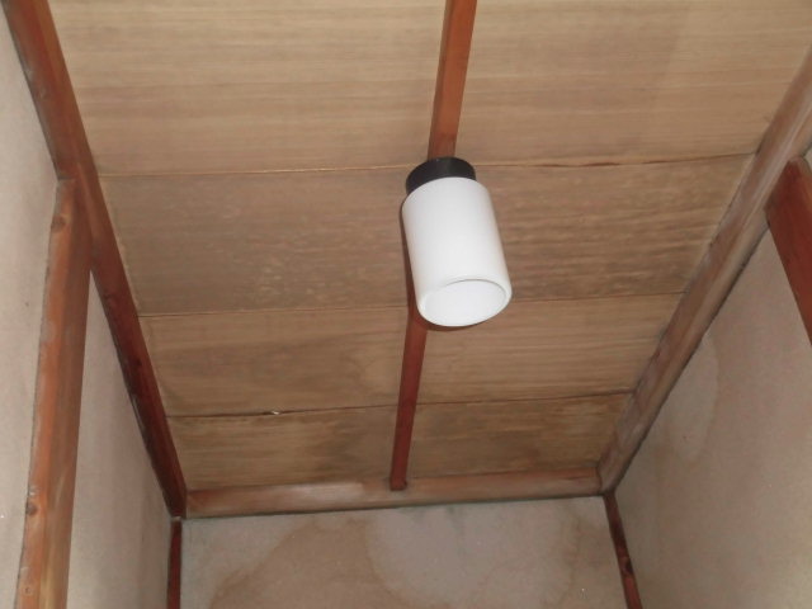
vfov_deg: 33.6
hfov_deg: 43.9
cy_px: 304
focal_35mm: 43
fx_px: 1009
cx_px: 406
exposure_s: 1/15
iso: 250
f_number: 3.8
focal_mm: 7.72
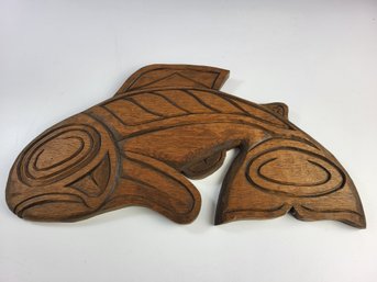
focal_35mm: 26
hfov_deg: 67.3
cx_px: 188
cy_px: 141
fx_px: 283
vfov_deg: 53.0
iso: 40
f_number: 1.8
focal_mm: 5.4
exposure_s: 1/326
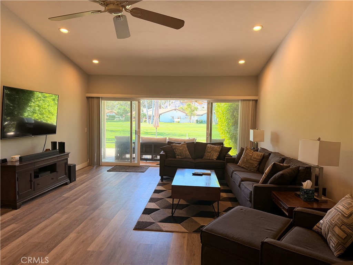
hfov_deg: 71.6
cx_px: 176
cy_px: 132
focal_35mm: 24
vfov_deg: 56.8
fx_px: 245
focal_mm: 6.76
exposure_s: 1/215
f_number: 1.78
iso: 160
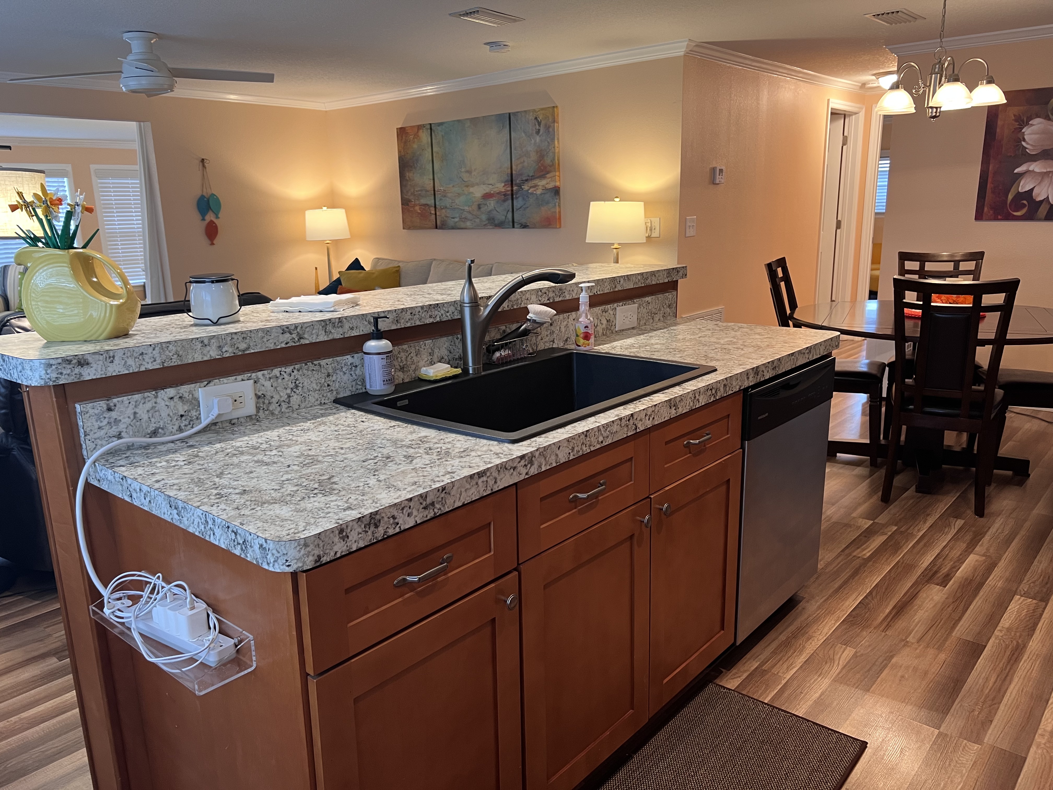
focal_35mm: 26
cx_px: 526
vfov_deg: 53.1
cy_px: 395
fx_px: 791
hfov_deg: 67.3
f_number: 1.5
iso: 160
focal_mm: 5.7
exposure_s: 1/60
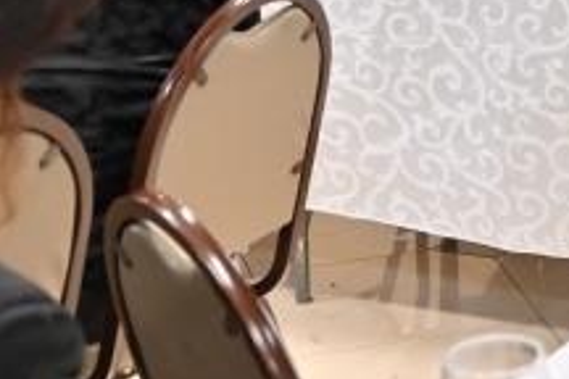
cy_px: -296
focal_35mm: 147
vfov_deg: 8.9
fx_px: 2323
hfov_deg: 13.1
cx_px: 882
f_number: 4
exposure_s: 1/125
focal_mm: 31
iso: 1000
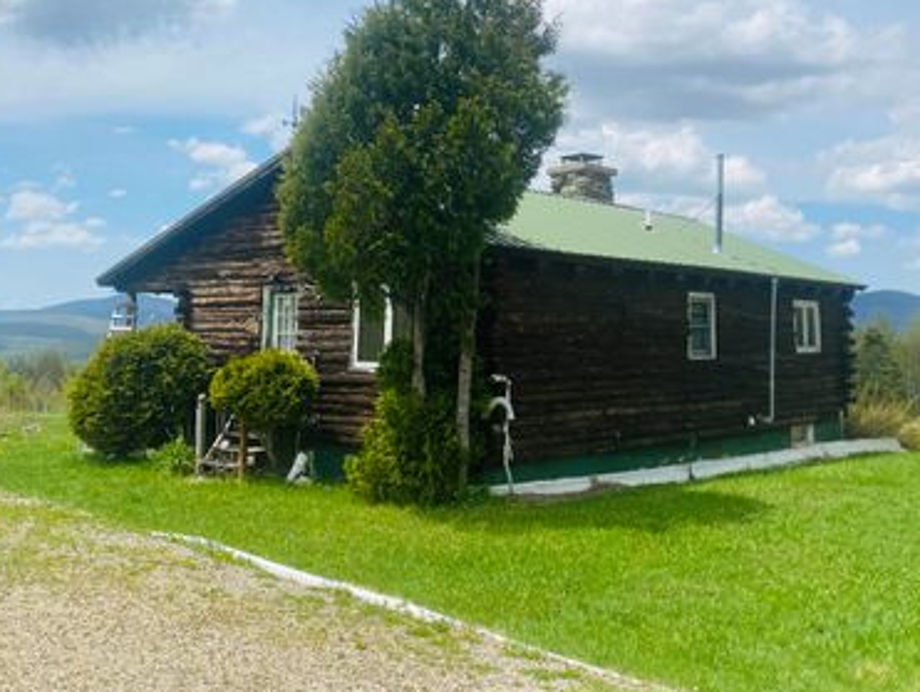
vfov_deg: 40.4
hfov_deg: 52.6
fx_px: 931
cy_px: 242
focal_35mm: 35
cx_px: 469
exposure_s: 1/4444
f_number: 1.8
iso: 32
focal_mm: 4.25
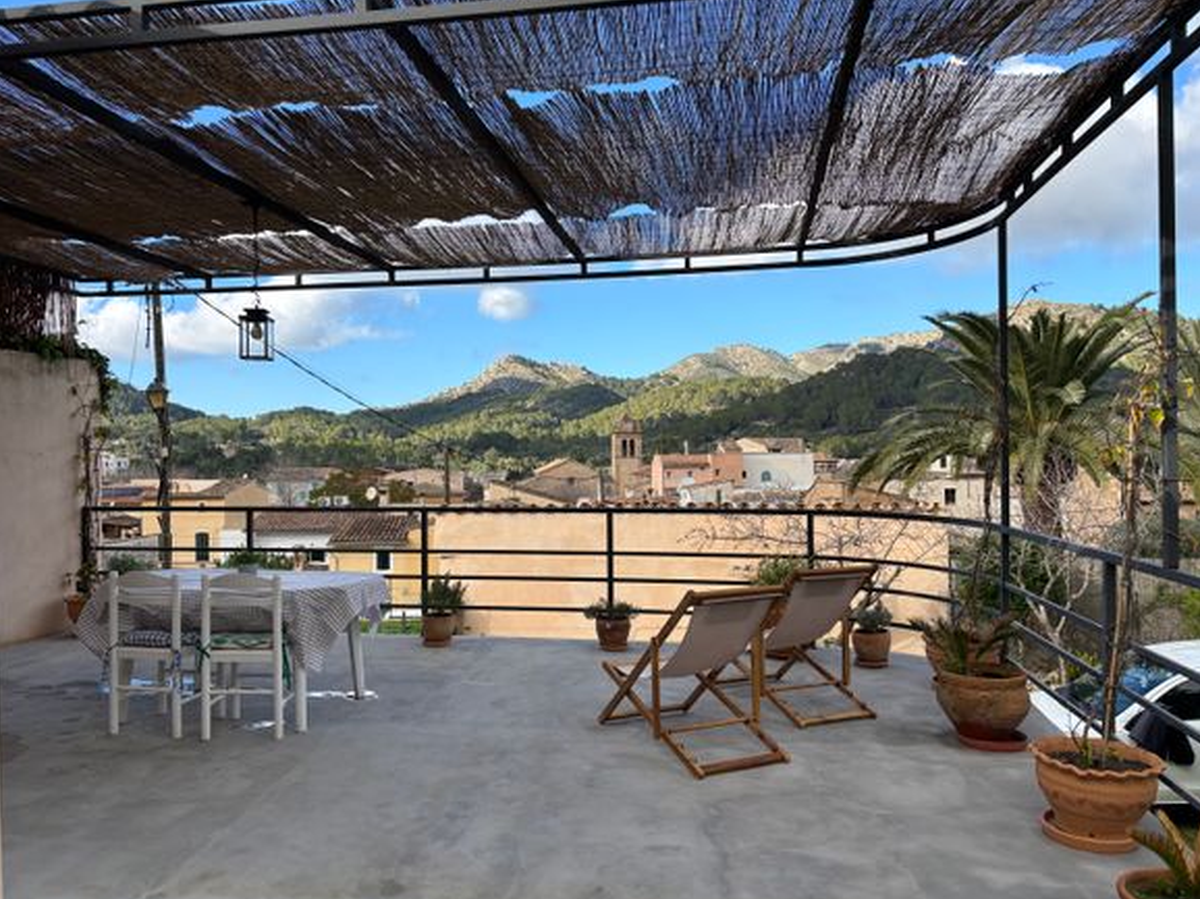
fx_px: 936
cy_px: 455
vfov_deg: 51.3
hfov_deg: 65.3
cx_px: 585
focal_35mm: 27
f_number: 1.6
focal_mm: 5.96
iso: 50
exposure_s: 1/1695
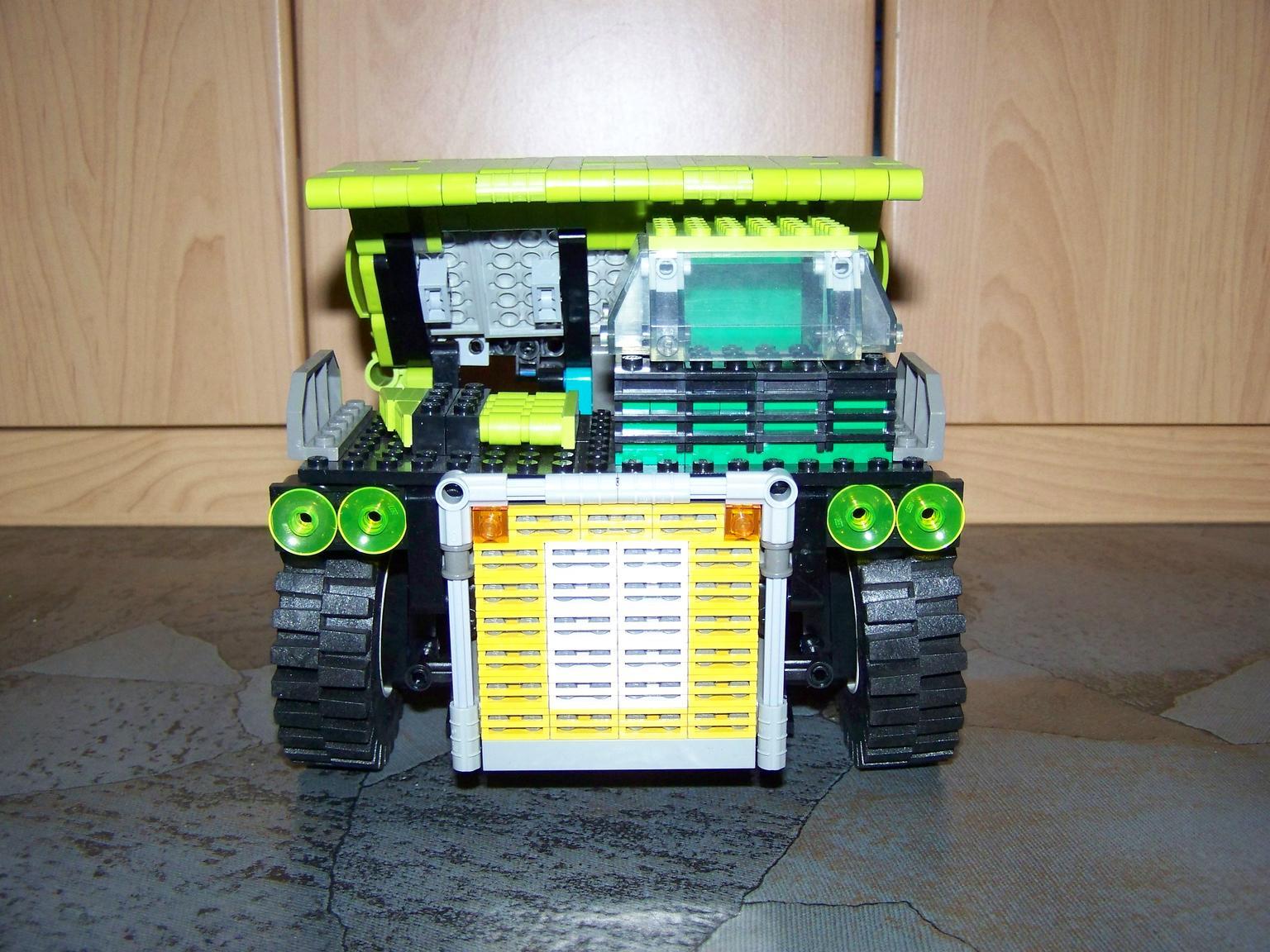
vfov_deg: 37.7
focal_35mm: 38
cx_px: 635
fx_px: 1394
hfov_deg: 49.0
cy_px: 476
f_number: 2.8
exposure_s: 1/30
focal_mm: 6.3
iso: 200
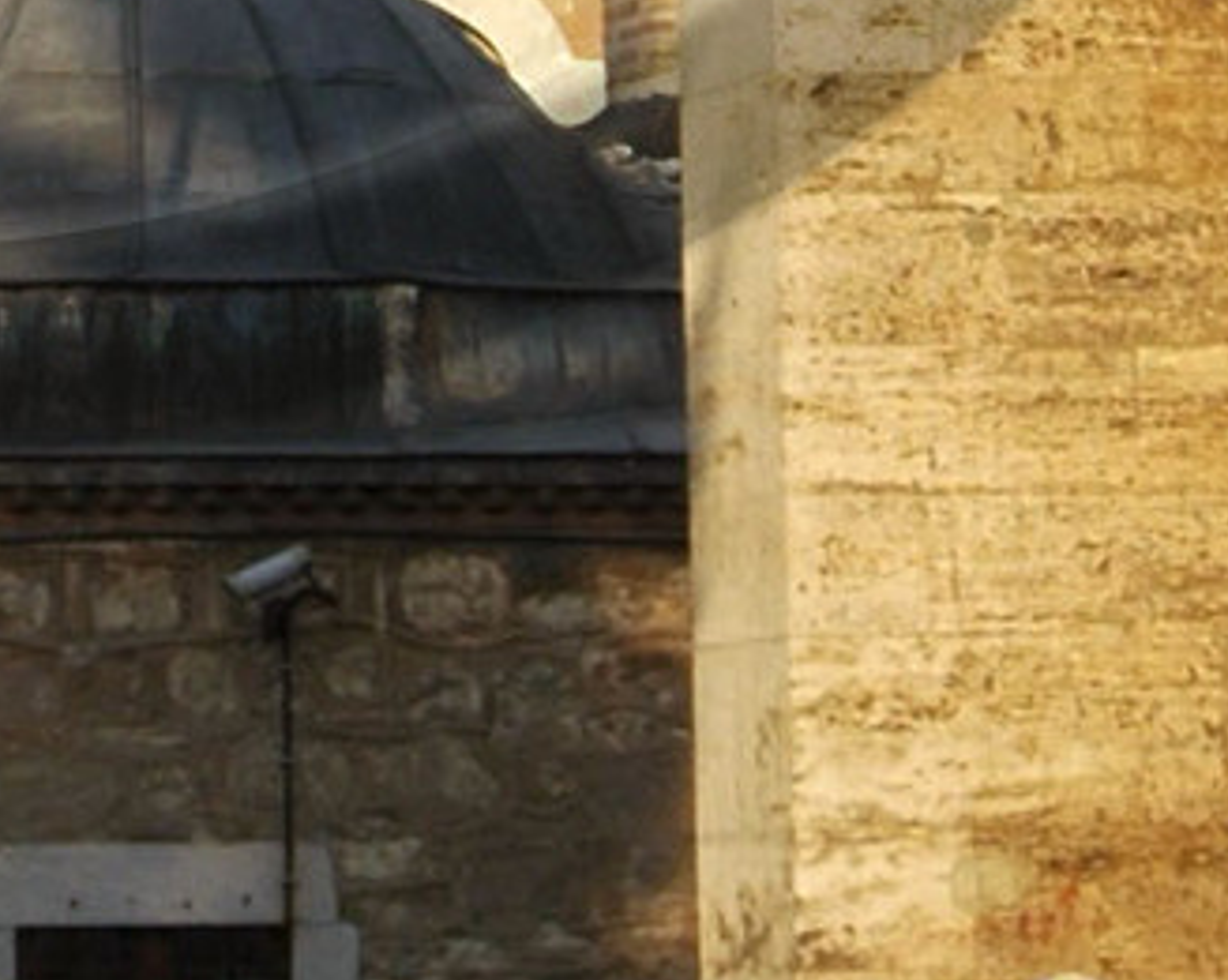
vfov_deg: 4.2
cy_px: -1303
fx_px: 13161
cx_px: -169
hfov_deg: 5.3
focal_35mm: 362
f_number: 9
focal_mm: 35
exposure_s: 1/320
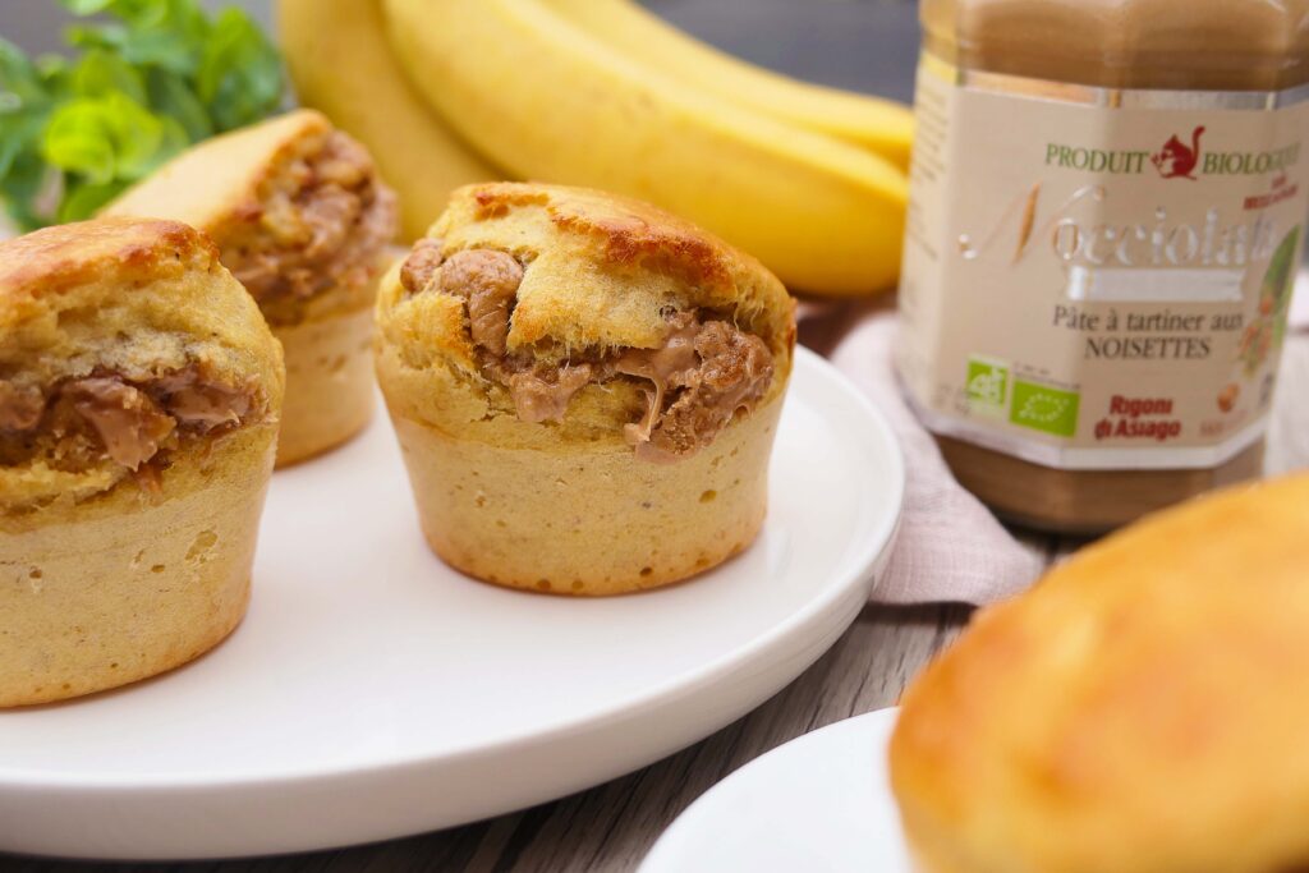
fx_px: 1564
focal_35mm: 43
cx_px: 654
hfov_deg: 45.4
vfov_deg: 31.2
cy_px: 436
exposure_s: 1/320
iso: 125
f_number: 2.8
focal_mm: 15.6
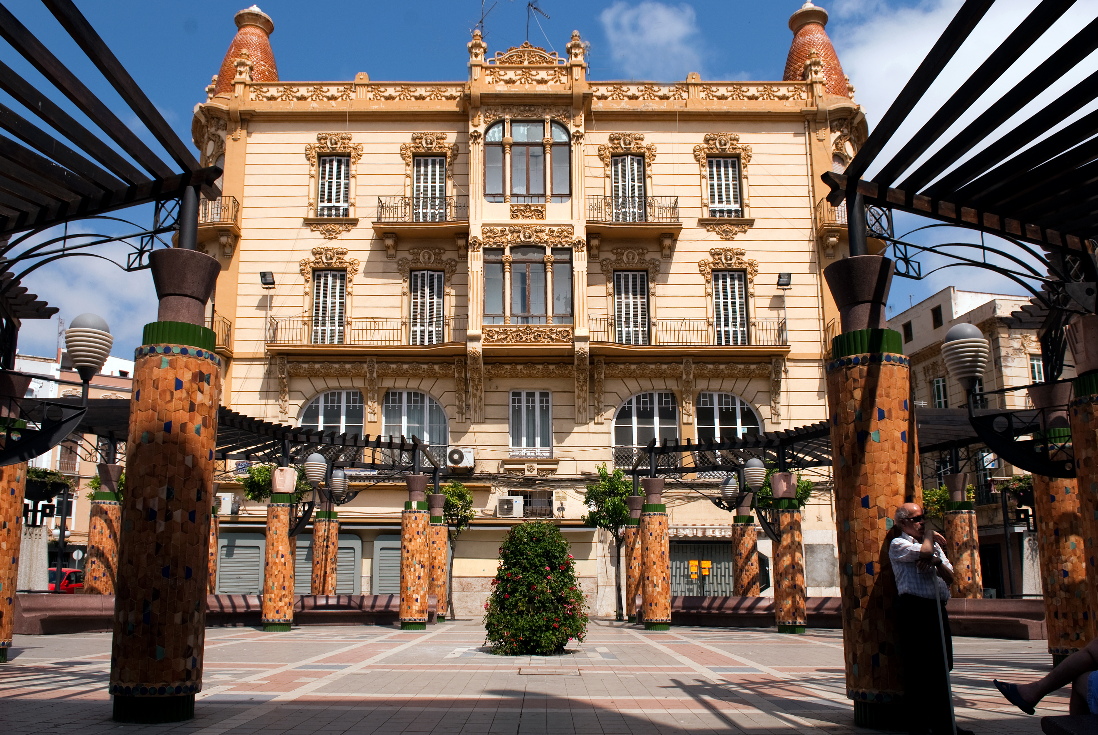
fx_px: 779
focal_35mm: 26
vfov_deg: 50.5
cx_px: 549
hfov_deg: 70.4
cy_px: 368
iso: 100
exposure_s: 1/200
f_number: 9
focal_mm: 17
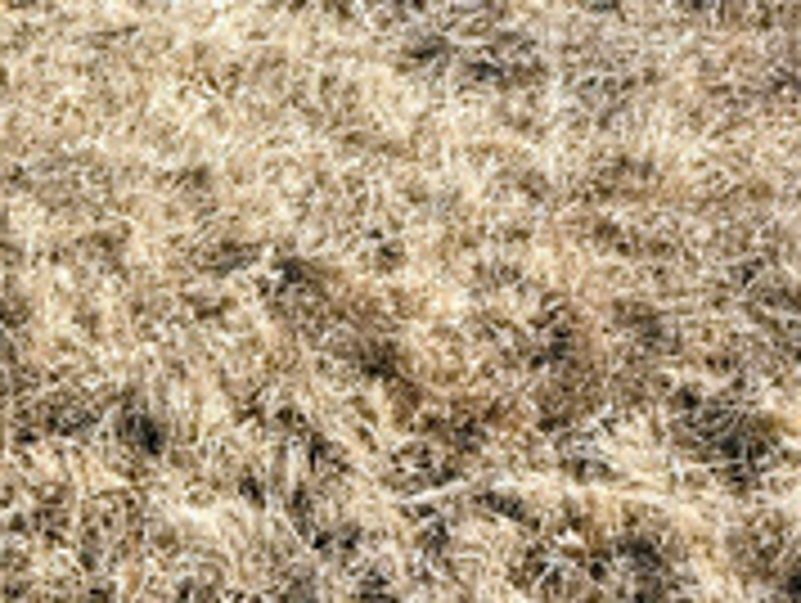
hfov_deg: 14.5
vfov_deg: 10.5
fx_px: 3059
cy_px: -540
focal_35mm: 132
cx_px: 958
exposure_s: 1/2921
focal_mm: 5.4
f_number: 1.8
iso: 40
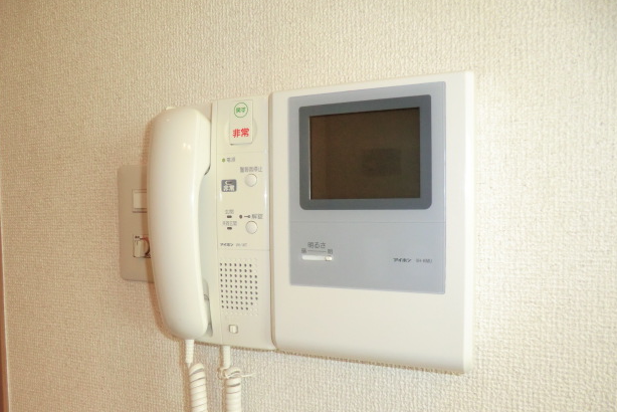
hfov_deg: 69.4
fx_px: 446
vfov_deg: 49.5
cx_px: 299
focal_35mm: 26
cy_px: 227
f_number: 3.2
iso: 250
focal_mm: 4.3
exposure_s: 1/60
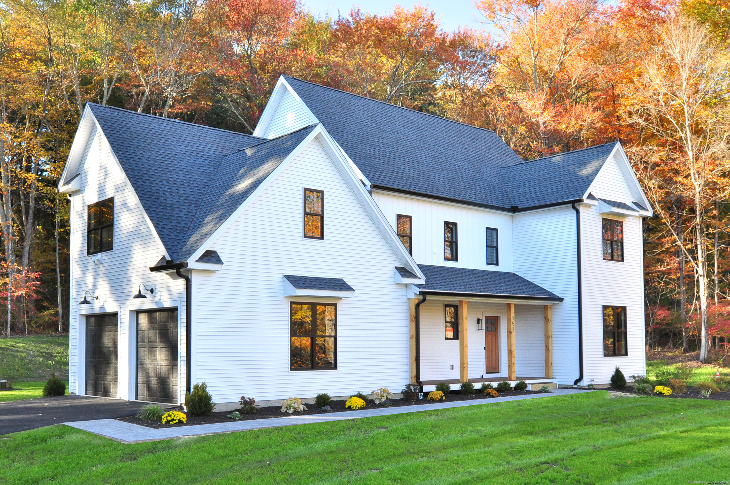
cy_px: 242
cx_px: 365
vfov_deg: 43.5
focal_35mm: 30
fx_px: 608
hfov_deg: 62.0
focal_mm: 20
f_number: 8
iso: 640
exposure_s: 1/160
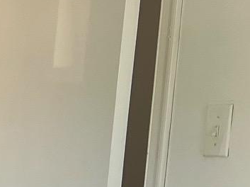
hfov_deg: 11.0
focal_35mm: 151
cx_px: -356
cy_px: 319
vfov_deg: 9.4
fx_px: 1089
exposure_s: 1/121
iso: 64
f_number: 1.6
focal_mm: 5.1
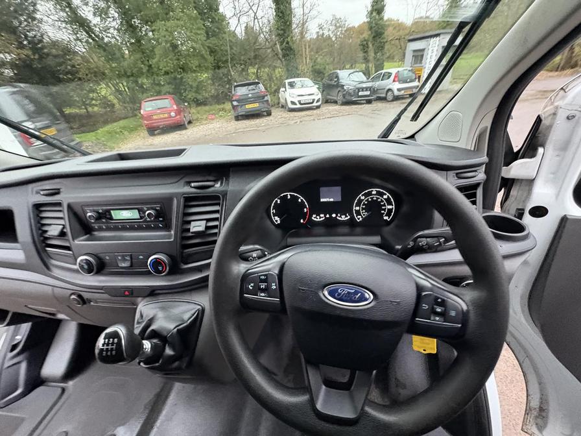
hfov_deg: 102.1
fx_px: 235
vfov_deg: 85.7
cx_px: 290
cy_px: 218
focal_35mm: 14
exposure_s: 1/37
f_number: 2.2
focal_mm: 2.22
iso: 1000
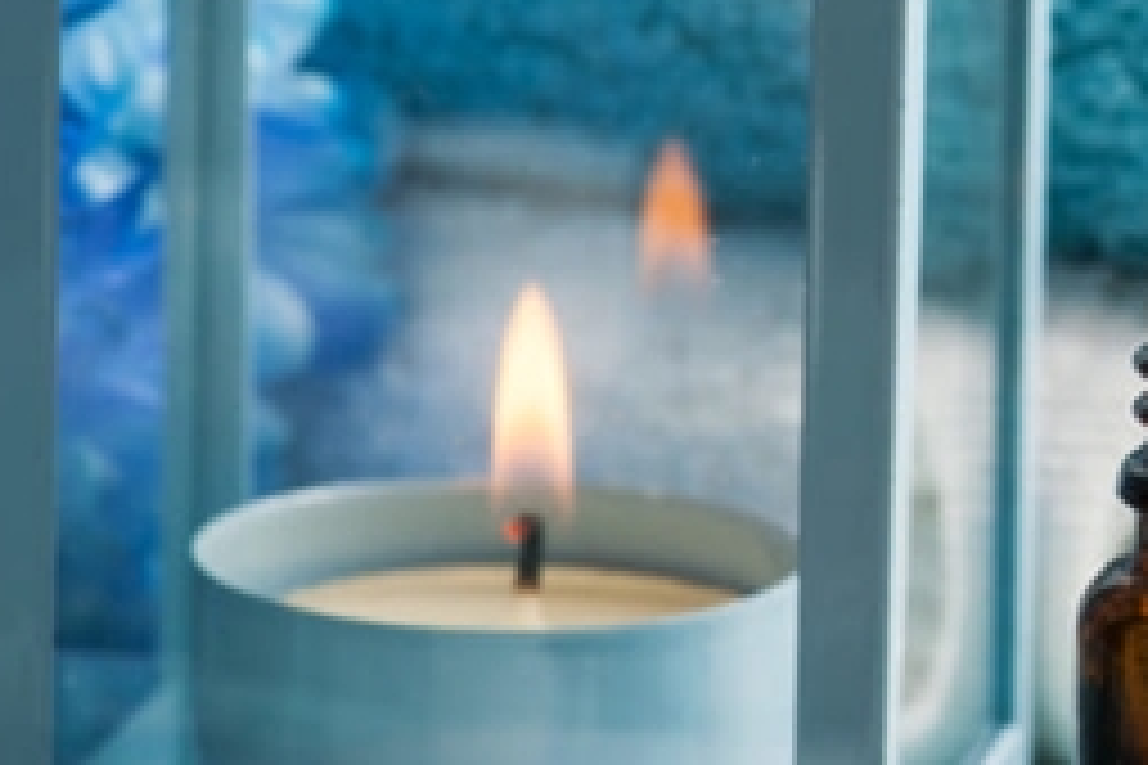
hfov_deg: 6.2
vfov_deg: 4.2
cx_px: 1355
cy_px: 292
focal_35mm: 329
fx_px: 10491
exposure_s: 1/125
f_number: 11
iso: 200
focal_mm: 105
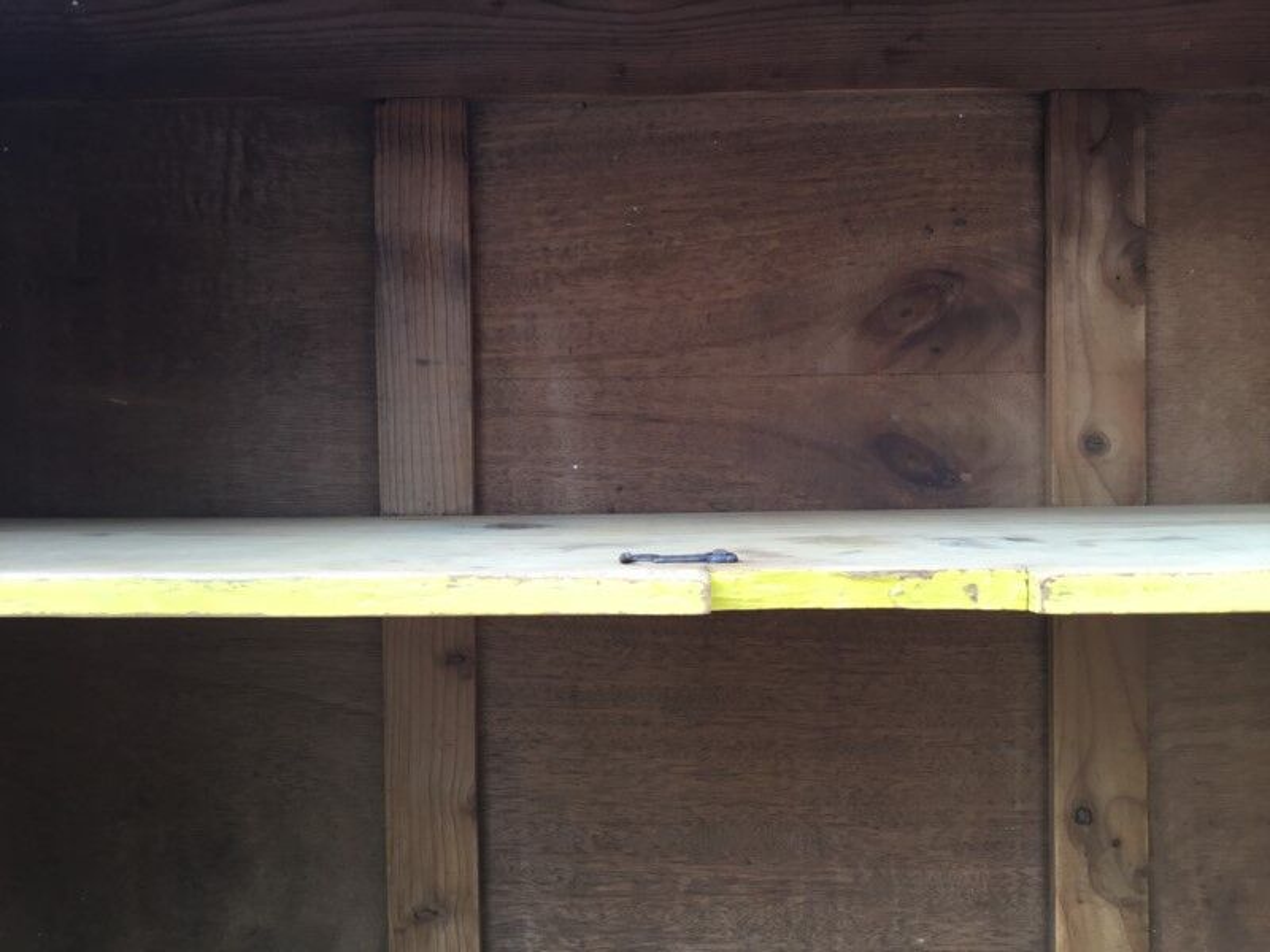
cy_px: 476
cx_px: 635
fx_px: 1137
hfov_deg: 58.4
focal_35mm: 31
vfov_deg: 45.4
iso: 25
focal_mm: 3.3
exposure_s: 1/110
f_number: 2.4
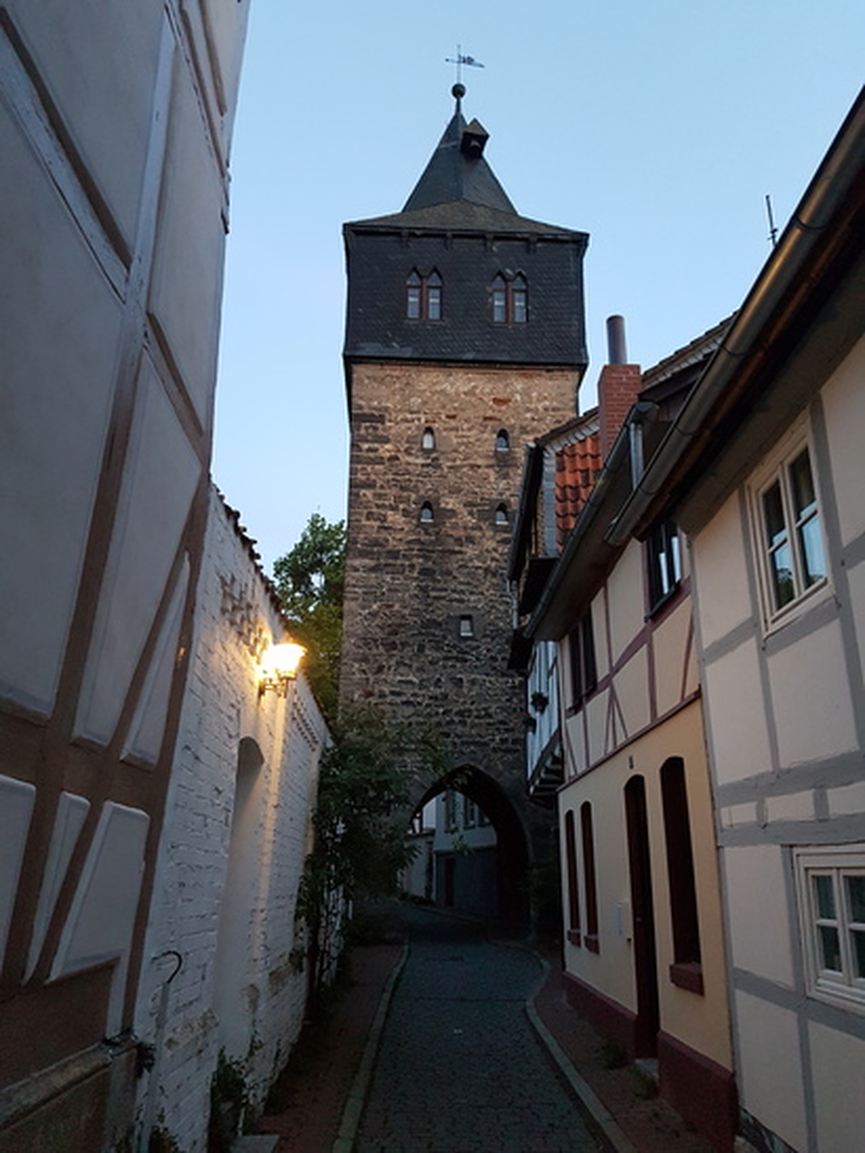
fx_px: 866
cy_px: 576
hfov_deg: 53.1
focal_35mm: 26
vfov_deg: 67.3
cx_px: 432
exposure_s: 1/25
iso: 250
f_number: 1.7
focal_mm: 4.2
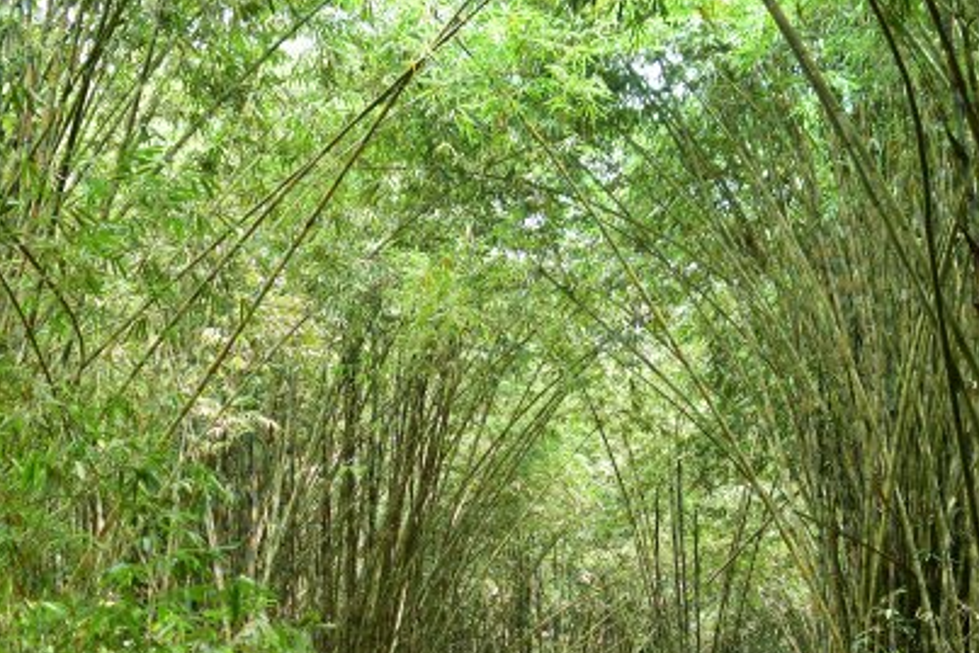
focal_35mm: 80
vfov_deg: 17.1
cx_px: 571
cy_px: 442
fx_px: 2170
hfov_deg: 25.4
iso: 100
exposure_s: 1/100
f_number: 2
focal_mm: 35
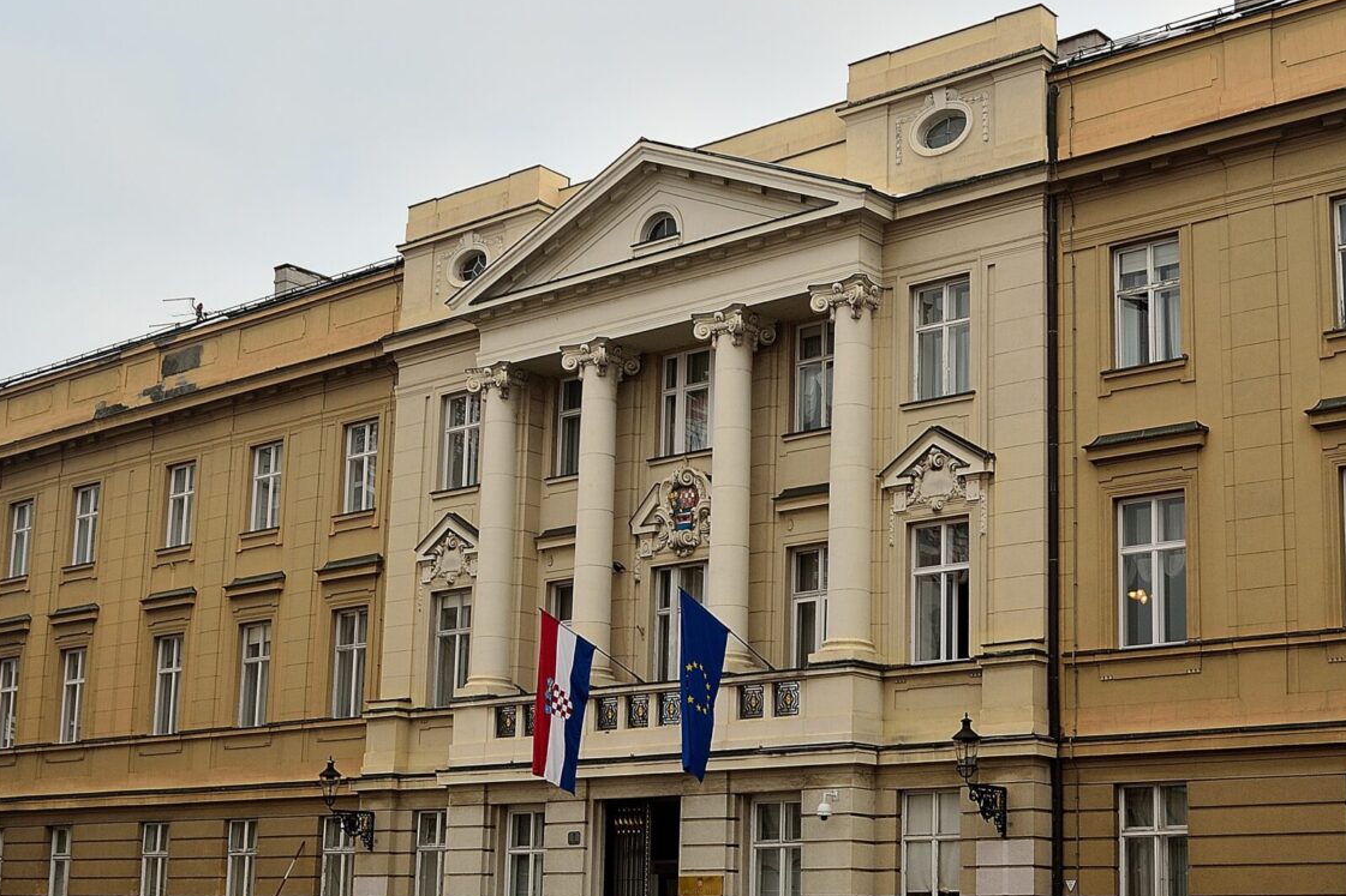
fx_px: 1981
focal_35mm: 53
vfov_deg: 25.3
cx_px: 824
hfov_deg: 37.3
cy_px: 615
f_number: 7.1
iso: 100
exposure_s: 1/200
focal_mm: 22
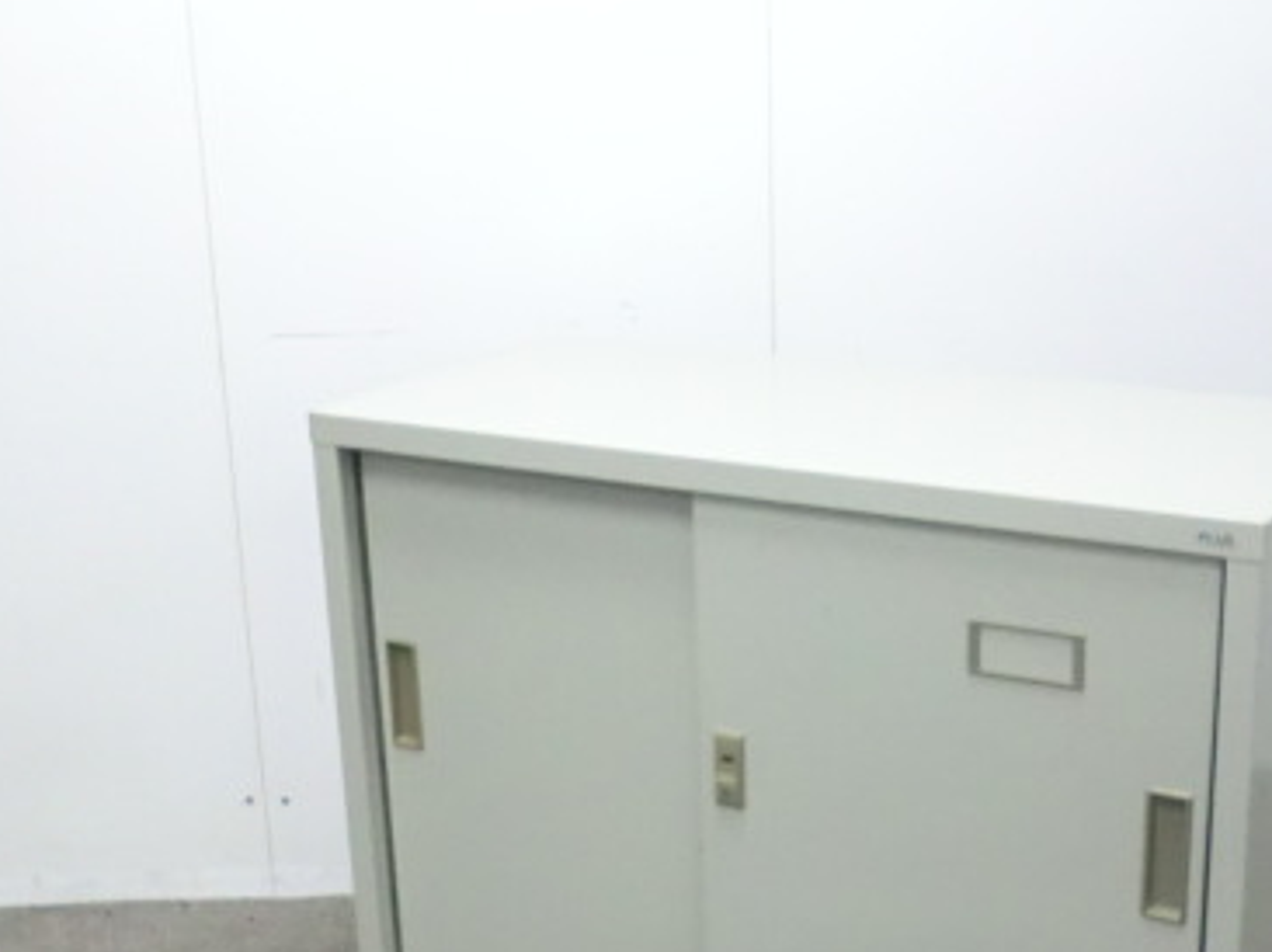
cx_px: 754
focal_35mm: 56
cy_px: 584
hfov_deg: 34.3
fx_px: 2056
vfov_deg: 26.0
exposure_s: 1/60
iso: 800
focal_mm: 5.8
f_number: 3.5
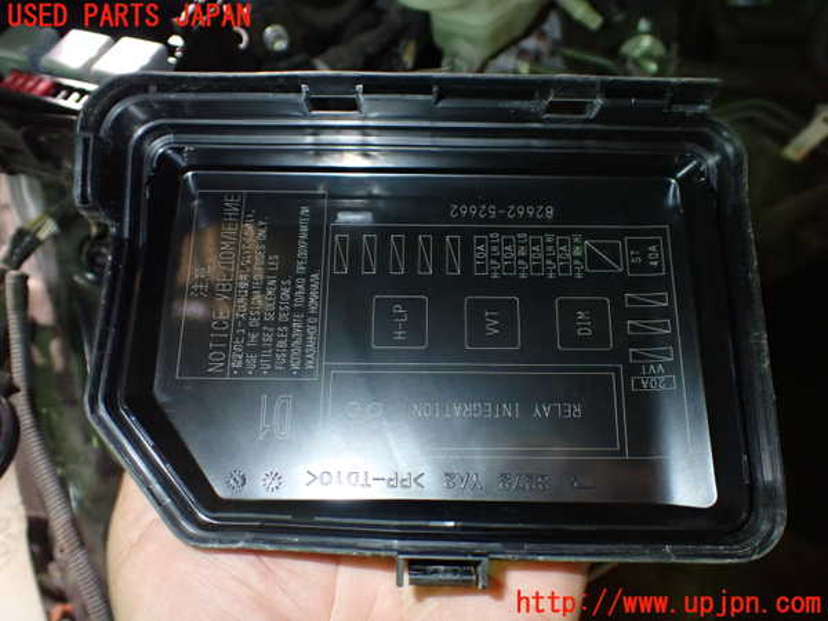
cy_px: 310
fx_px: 718
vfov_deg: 46.8
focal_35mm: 30
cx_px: 414
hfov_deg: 60.0
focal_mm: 5.4
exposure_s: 1/30
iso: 800
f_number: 6.3
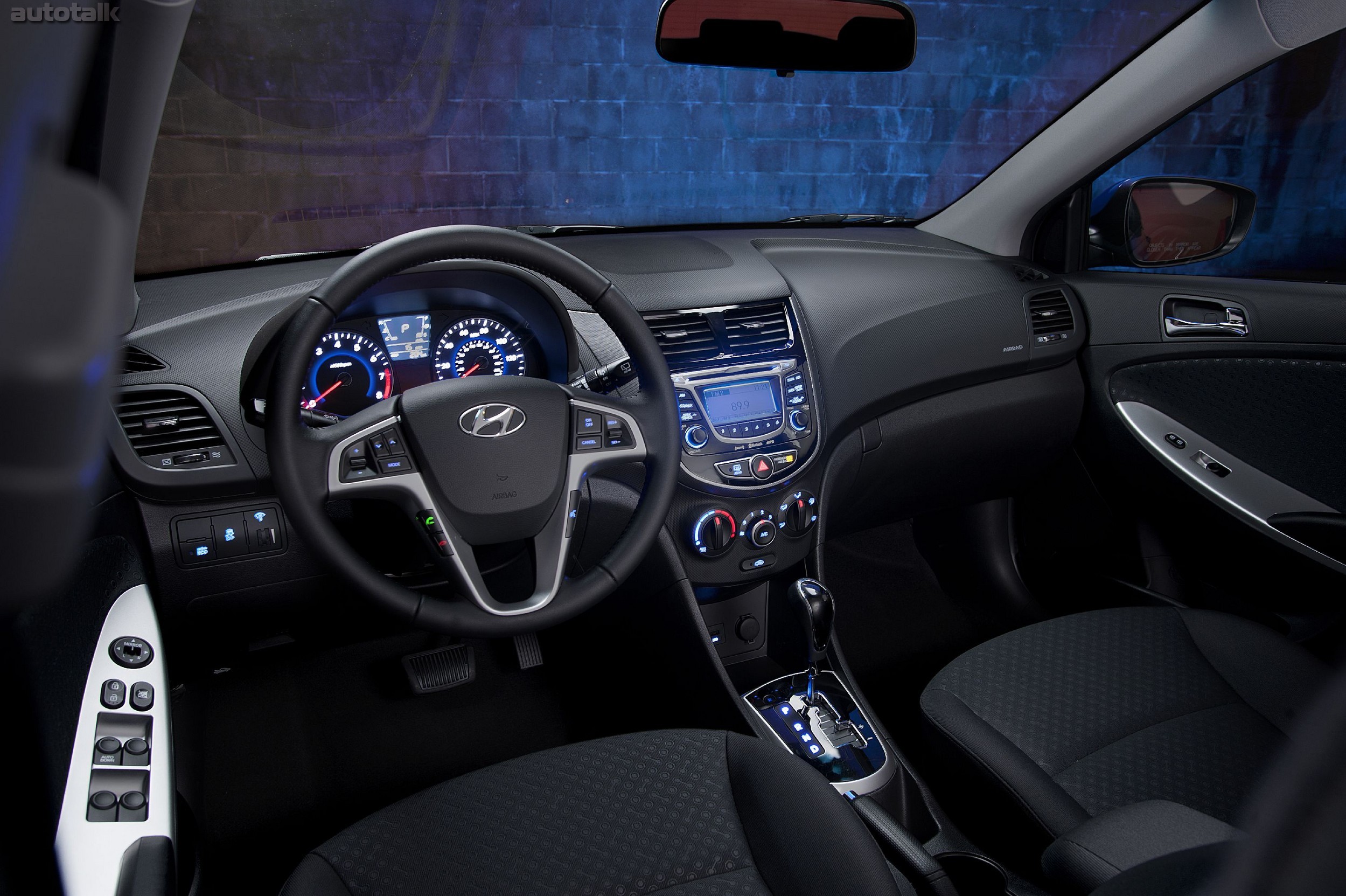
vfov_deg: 49.5
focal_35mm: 26
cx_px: 673
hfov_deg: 69.4
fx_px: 971
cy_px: 448
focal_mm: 26
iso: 200
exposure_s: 3
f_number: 8
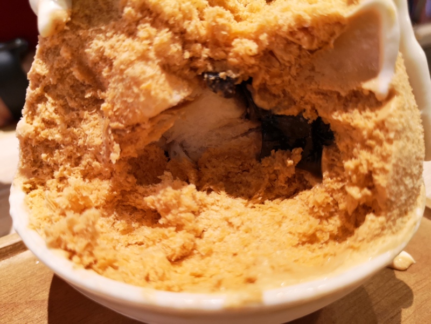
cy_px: 162
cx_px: 216
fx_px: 336
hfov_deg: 65.3
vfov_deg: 51.4
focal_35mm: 27
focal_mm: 3.95
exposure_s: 1/33.3
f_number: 1.8
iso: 250
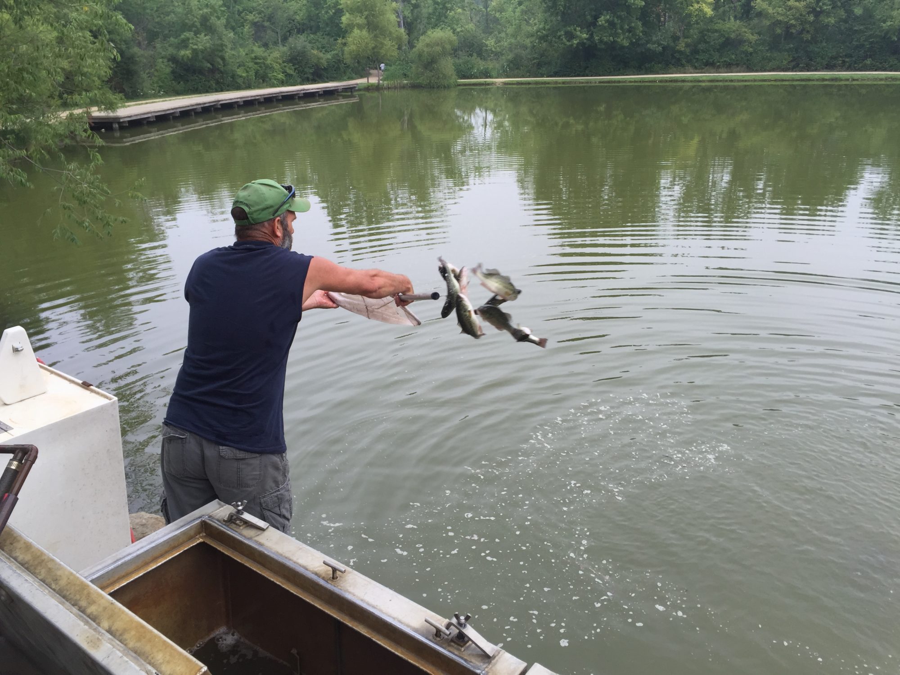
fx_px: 754
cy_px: 338
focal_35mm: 29
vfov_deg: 48.2
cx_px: 450
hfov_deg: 61.7
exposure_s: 1/353
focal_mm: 4.15
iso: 32
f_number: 2.2
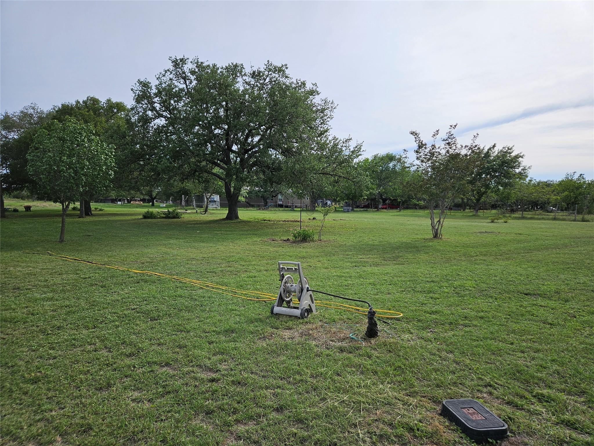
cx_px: 297
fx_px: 395
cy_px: 223
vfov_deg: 58.9
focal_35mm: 23
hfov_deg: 73.9
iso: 25
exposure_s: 1/2929
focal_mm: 5.4
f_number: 1.8
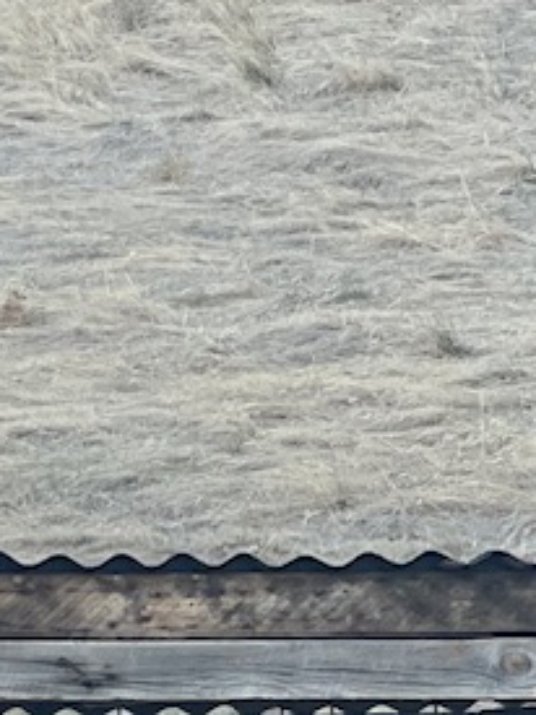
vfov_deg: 6.4
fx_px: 6157
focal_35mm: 298
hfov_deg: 4.9
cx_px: -380
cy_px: 1570
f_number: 2.2
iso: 50
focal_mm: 7.5
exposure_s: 1/121
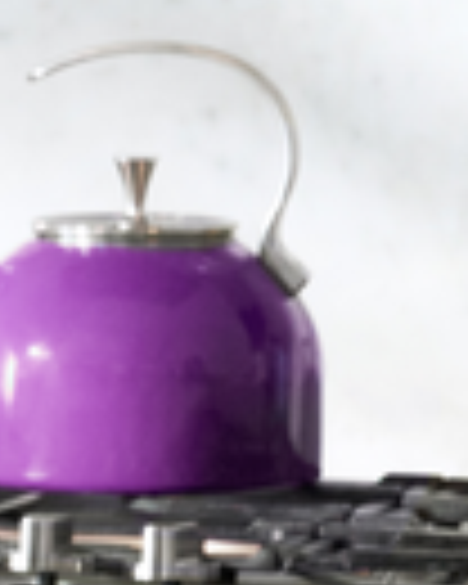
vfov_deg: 4.5
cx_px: -1714
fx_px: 7497
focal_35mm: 433
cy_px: -94
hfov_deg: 3.3
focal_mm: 50
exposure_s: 1/100
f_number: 7.1
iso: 2000
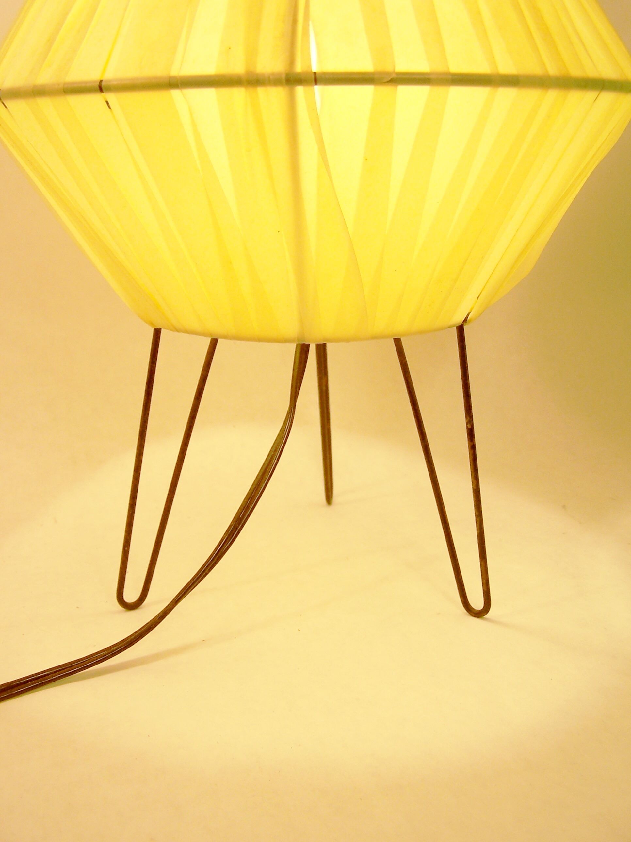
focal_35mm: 38
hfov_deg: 37.7
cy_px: 421
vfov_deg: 49.0
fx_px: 924
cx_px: 316
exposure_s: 1/125
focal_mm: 6.3
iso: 80
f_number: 2.8
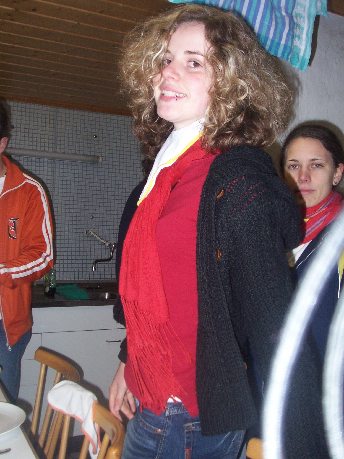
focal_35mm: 39
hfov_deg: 36.8
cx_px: 172
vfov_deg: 47.9
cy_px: 230
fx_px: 517
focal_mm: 6.4
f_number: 3.9
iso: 125
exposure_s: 1/60
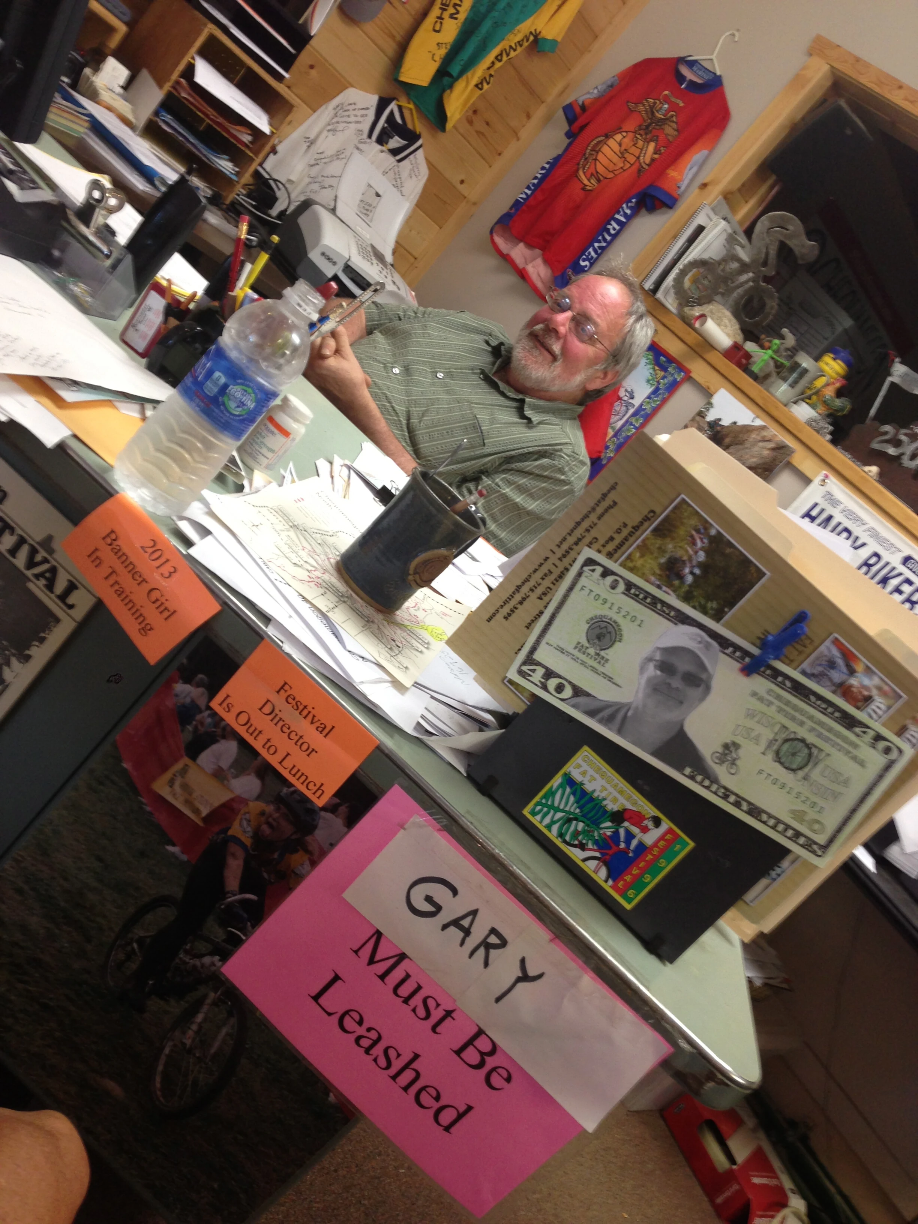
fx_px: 1167
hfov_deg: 42.9
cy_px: 612
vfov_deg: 55.4
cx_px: 459
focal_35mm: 33
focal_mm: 4.13
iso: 80
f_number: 2.4
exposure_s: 1/20
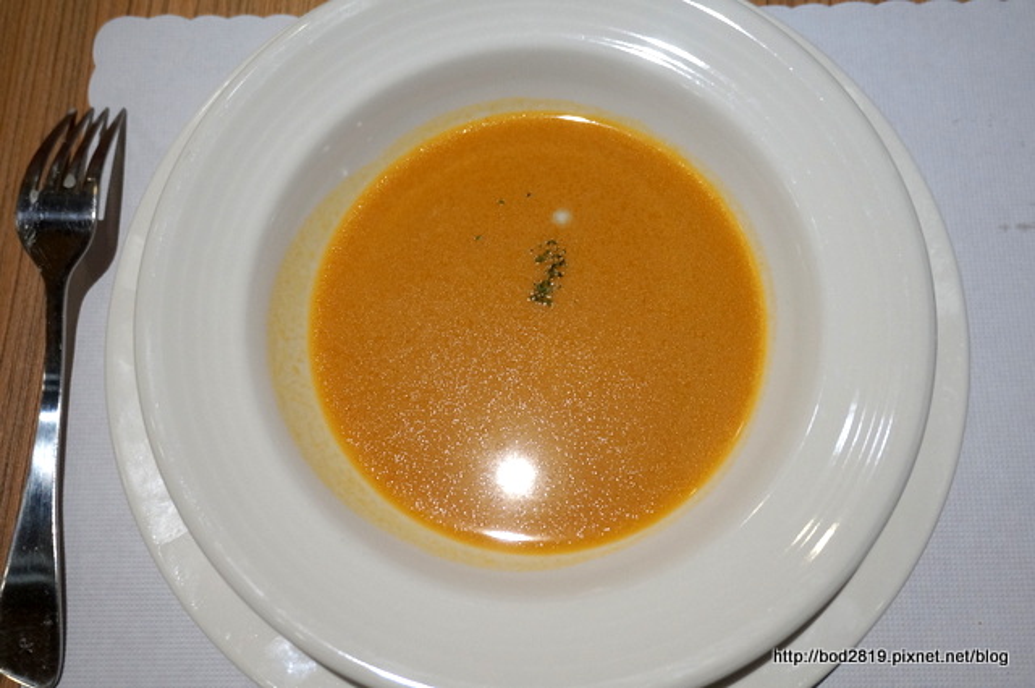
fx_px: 1077
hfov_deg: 51.3
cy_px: 344
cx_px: 518
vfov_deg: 35.4
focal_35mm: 38
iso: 800
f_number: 4.5
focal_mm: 25
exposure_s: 1/60
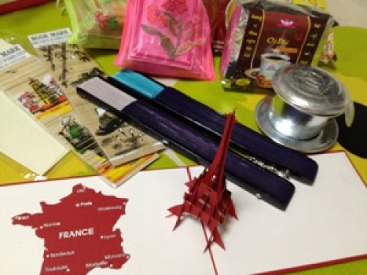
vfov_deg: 40.7
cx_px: 184
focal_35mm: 35
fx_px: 371
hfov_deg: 52.6
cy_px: 138
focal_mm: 4.28
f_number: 2.4
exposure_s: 1/20
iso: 125
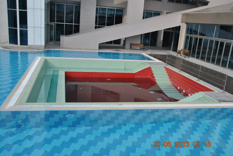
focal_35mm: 33
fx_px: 214
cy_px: 78
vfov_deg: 40.1
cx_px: 116
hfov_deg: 57.2
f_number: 8
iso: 100
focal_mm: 22
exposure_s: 1/250
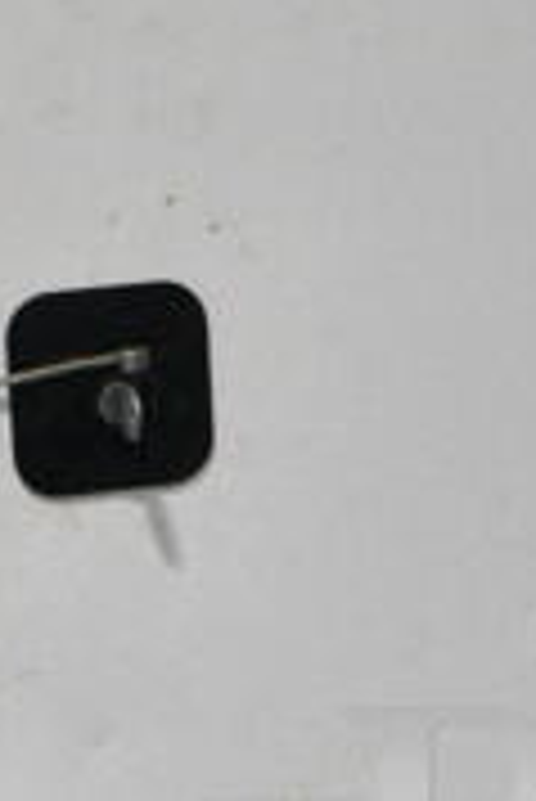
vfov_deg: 9.1
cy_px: 821
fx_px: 4983
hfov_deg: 6.1
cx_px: 676
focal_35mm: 224
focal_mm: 29
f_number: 10
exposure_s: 1/400
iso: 6400
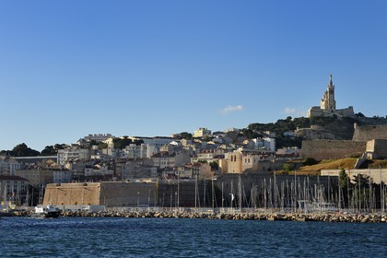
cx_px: 194
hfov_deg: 20.0
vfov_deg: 13.4
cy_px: 129
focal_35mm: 102
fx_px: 1096
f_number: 9
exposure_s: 1/500
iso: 200
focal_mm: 102
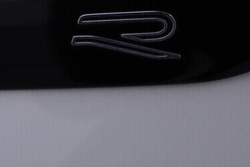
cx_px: 112
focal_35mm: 99
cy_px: 28
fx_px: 687
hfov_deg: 20.6
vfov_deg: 13.7
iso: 125
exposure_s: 1/125
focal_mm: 24
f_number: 5
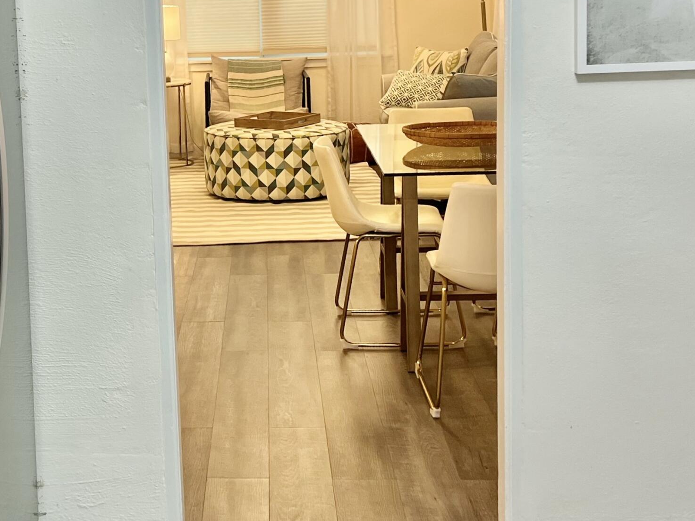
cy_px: 132
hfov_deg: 35.5
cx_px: 194
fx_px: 1064
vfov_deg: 27.2
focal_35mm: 53
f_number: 1.5
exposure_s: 1/60
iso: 80
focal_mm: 5.7
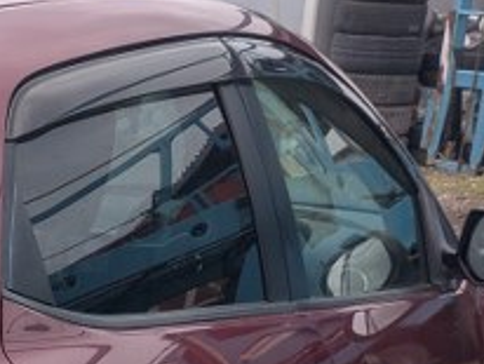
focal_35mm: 97
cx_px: -213
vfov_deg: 14.4
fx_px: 1358
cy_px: 531
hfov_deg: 18.3
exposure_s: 1/305
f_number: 1.89
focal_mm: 5.43
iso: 72
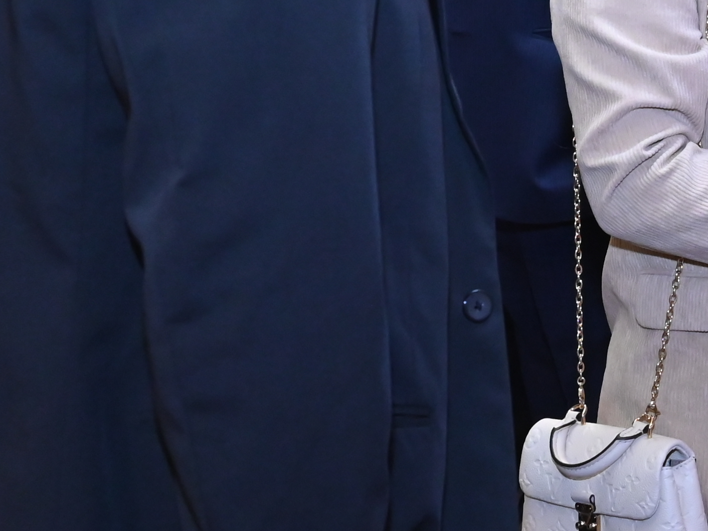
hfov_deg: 16.1
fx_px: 2291
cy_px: -38
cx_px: 1070
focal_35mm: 112
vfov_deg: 13.0
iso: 2500
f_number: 6.3
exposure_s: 1/100
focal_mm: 27.5
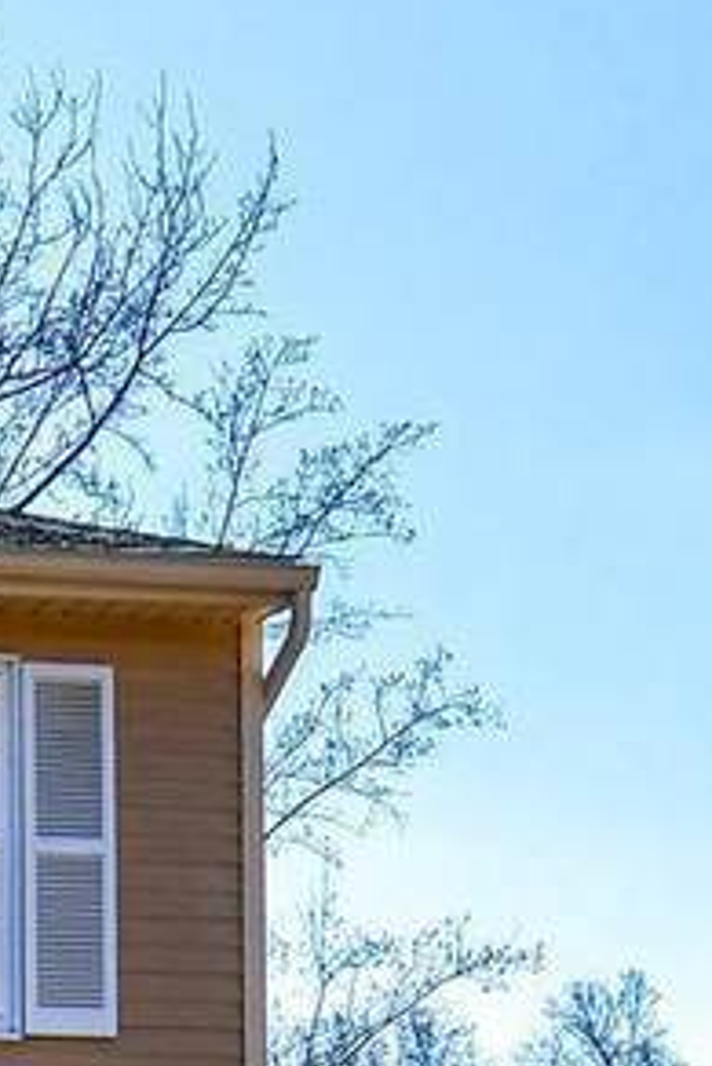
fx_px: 2726
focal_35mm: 92
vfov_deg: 20.6
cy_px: 1305
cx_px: -435
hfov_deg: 13.8
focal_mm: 14
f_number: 9
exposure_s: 1/320
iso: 100
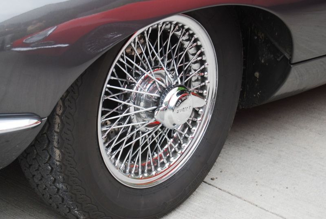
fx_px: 749
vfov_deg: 16.6
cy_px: 110
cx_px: 163
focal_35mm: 82
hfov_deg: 24.6
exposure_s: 1/80
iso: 200
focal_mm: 55
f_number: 5.6
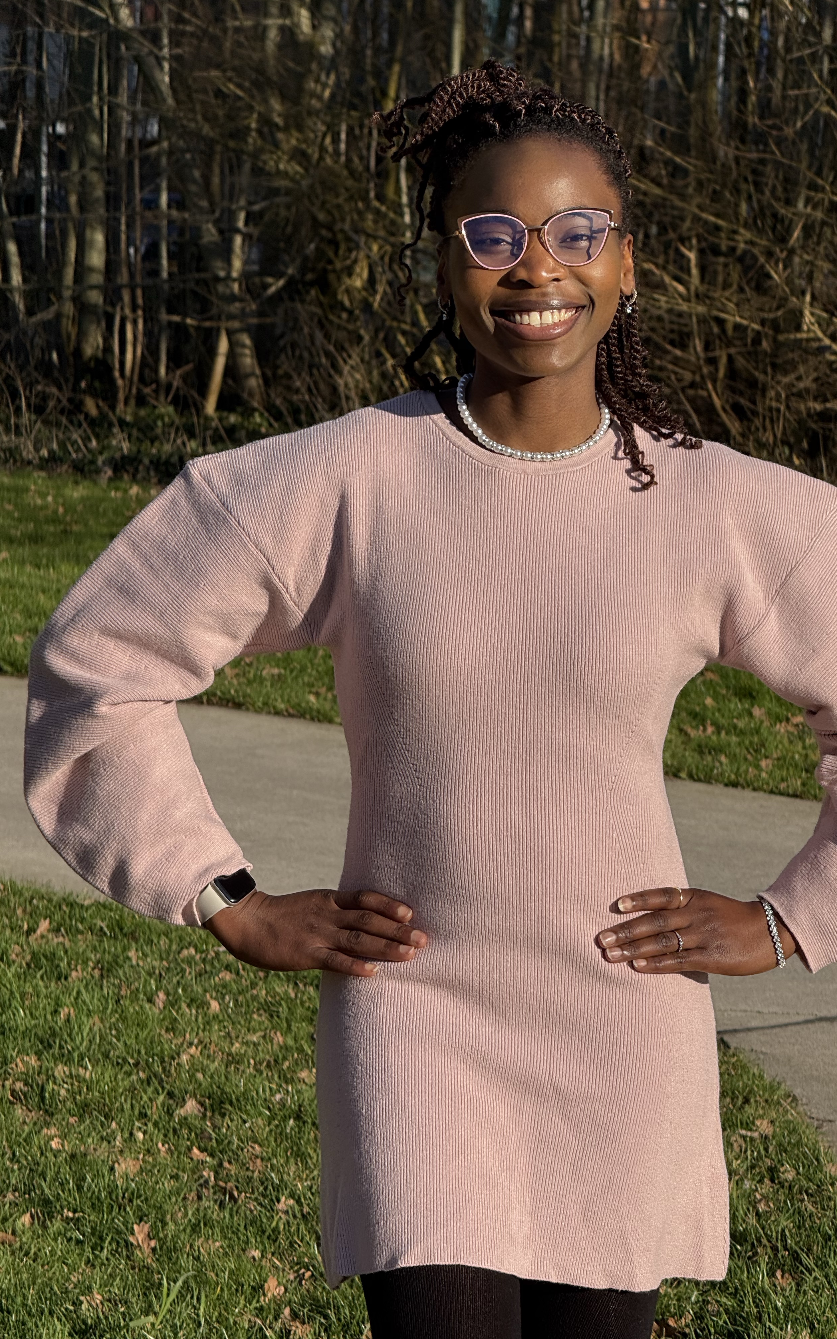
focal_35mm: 128
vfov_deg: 16.3
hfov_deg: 10.2
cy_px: 670
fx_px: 4672
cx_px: 498
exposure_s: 1/1513
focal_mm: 15.66
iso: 50
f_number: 2.8
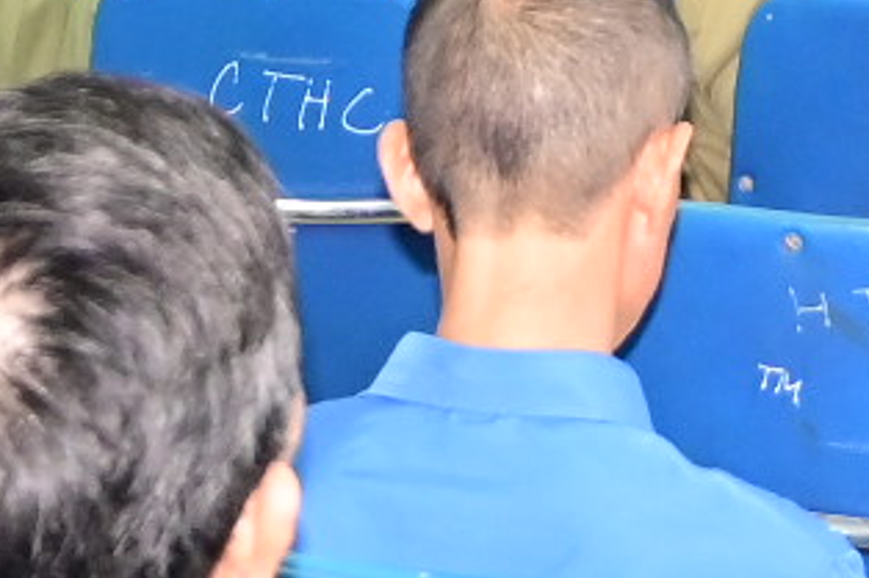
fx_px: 4994
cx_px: 797
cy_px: -949
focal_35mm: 207
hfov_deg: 9.9
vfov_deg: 6.2
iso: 2000
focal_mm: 22
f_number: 4
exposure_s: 1/200
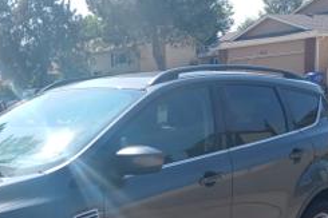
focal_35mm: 60
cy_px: 246
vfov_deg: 21.3
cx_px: 71
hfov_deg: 32.6
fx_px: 546
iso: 100
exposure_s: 1/1580
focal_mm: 3.61
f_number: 1.8
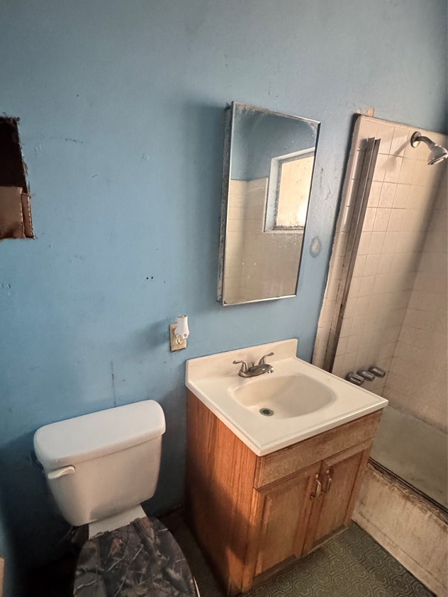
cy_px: 342
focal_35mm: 17
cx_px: 177
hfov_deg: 73.8
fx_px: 293
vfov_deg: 90.4
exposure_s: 1/46
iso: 1250
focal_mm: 2.22
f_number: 2.2
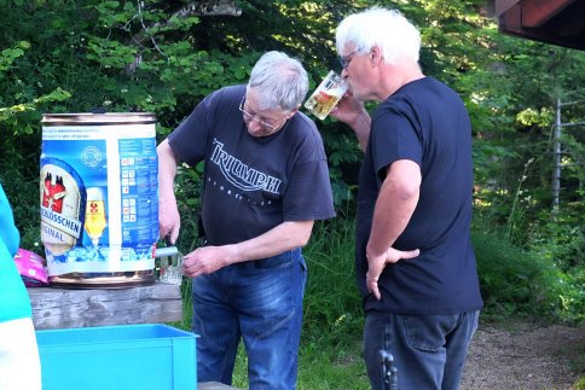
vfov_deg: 12.6
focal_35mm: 109
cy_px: 213
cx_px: 309
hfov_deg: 18.7
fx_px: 1772
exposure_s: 1/340
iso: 6400
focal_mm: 43.9
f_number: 5.6
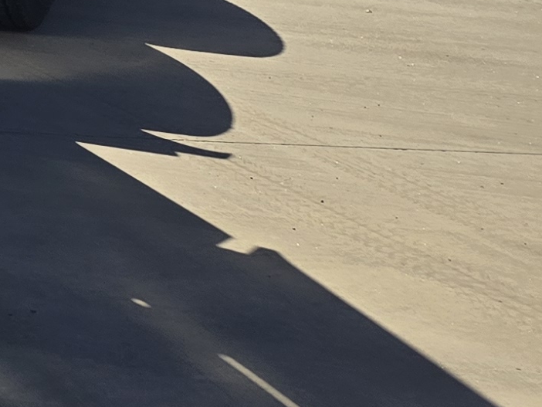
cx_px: -978
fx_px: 2052
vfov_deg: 10.4
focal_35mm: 131
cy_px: -404
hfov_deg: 11.0
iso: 25
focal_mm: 5.4
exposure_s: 1/1593
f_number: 1.8
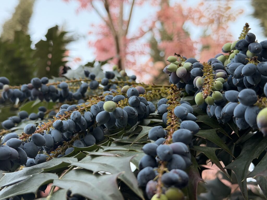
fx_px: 370
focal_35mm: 48
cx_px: 134
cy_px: 100
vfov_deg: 30.3
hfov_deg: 39.7
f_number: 1.78
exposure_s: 1/118
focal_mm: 6.76
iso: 200
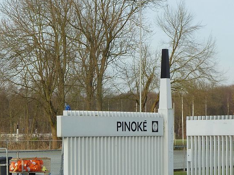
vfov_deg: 10.1
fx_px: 987
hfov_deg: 13.5
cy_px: 135
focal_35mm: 146
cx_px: 126
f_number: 4.2
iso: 80
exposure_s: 1/250
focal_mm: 12.8
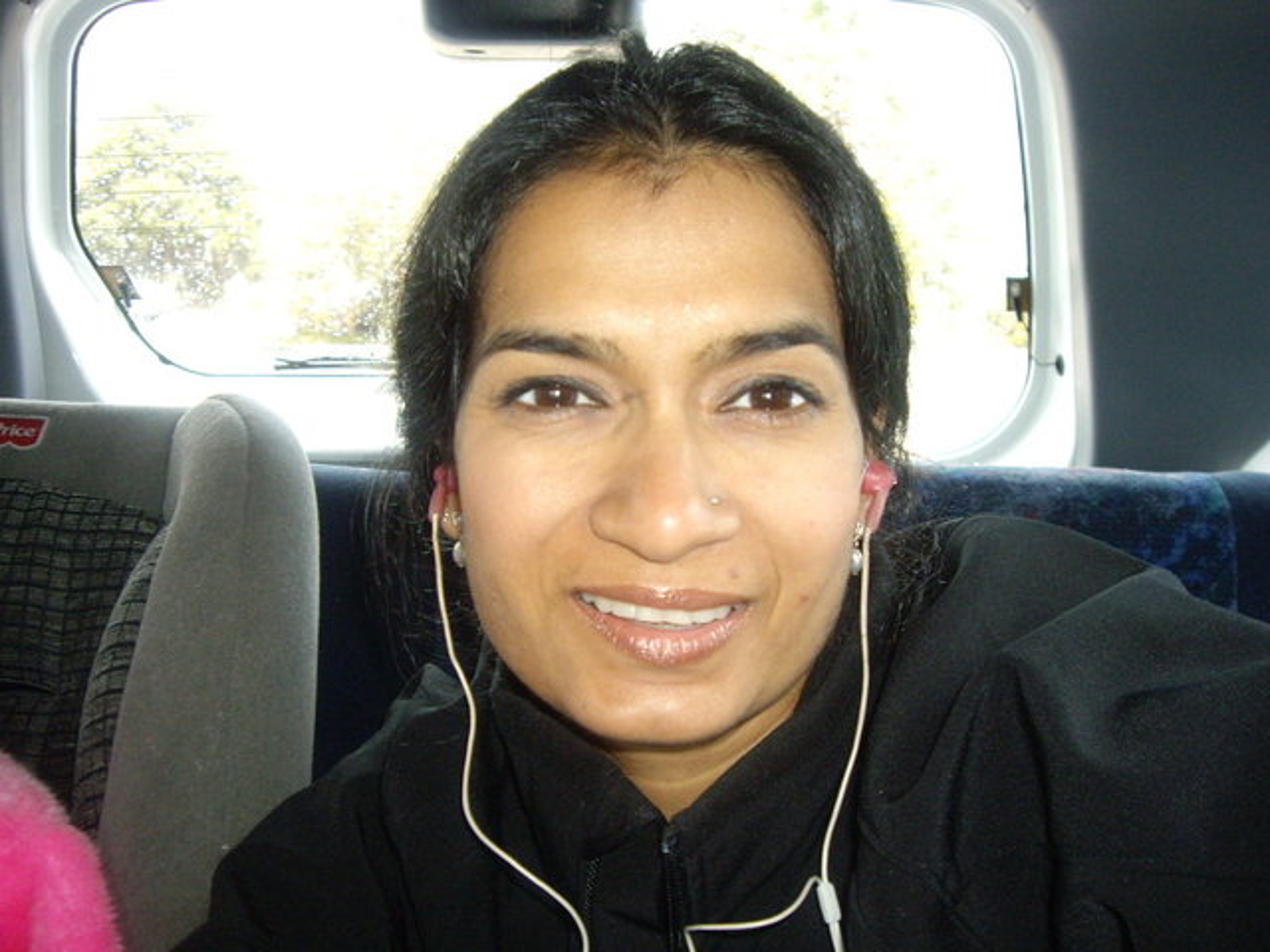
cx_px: 635
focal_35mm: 38
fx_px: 1394
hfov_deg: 49.0
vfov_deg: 37.7
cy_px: 476
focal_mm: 6.2
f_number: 2.7
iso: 200
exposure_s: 1/40
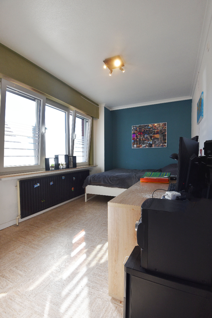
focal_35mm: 16
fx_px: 141
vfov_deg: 96.7
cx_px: 106
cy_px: 159
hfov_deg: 73.7
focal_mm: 16
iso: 400
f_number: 8
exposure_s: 1/200
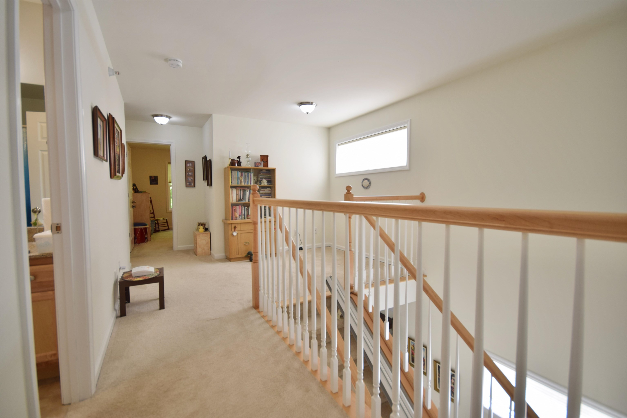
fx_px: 287
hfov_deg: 95.0
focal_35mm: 16
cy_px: 209
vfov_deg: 72.1
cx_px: 314
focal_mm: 11
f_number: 6.3
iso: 200
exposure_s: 1/30
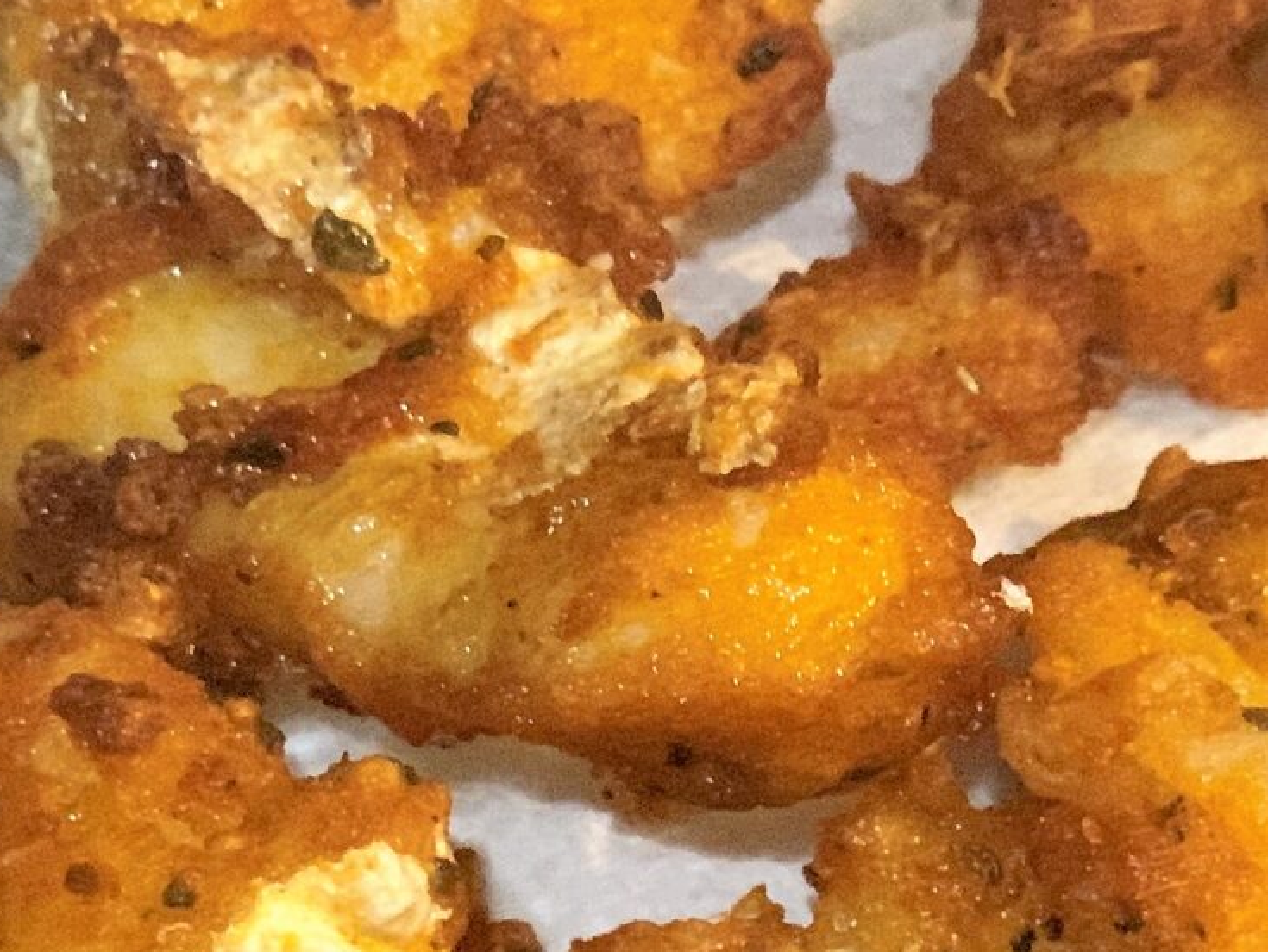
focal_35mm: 181
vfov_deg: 8.1
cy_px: 1131
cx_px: 747
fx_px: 6633
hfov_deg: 10.9
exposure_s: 1/50
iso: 400
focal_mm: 6
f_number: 2.4
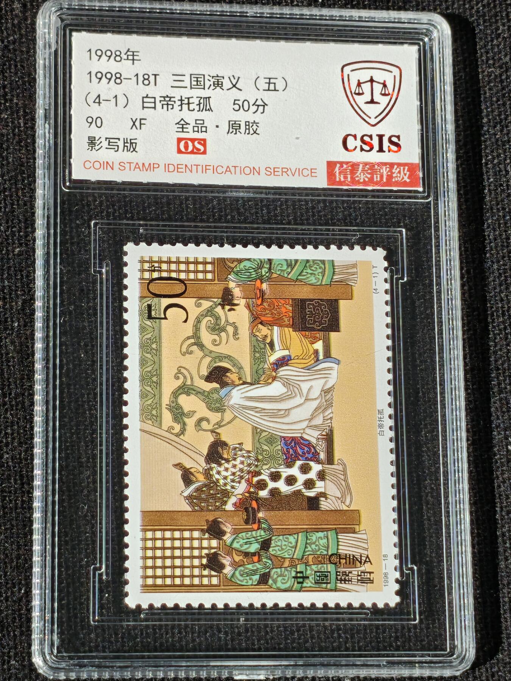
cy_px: 340
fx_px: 1949
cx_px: 256
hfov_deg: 14.9
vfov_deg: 19.8
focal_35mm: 99
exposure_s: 1/2567
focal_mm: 4.94
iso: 50
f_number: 1.5
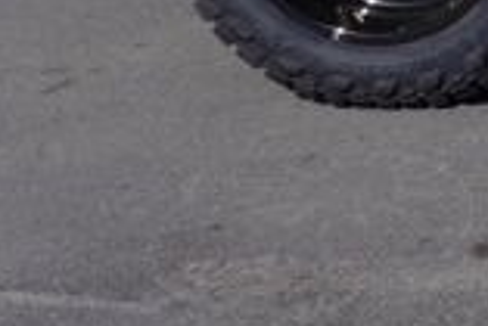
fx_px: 2130
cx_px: 1209
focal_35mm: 157
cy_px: -385
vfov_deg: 8.2
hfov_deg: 10.9
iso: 100
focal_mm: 16
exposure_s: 1/200
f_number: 10
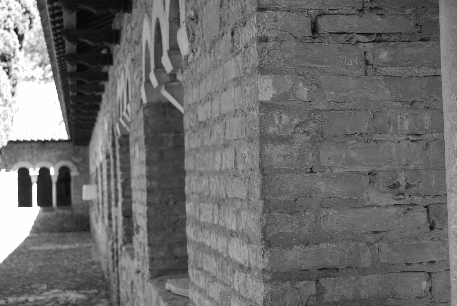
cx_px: 251
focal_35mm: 64
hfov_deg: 31.4
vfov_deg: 21.3
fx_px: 813
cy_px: 161
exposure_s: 1/80
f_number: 4.8
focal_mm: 38
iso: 200
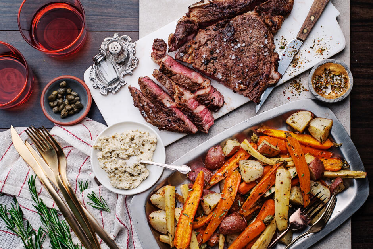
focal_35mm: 50
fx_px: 518
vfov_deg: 27.0
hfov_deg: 39.6
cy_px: 124
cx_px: 186
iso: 400
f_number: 6.3
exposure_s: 1/60
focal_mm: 50
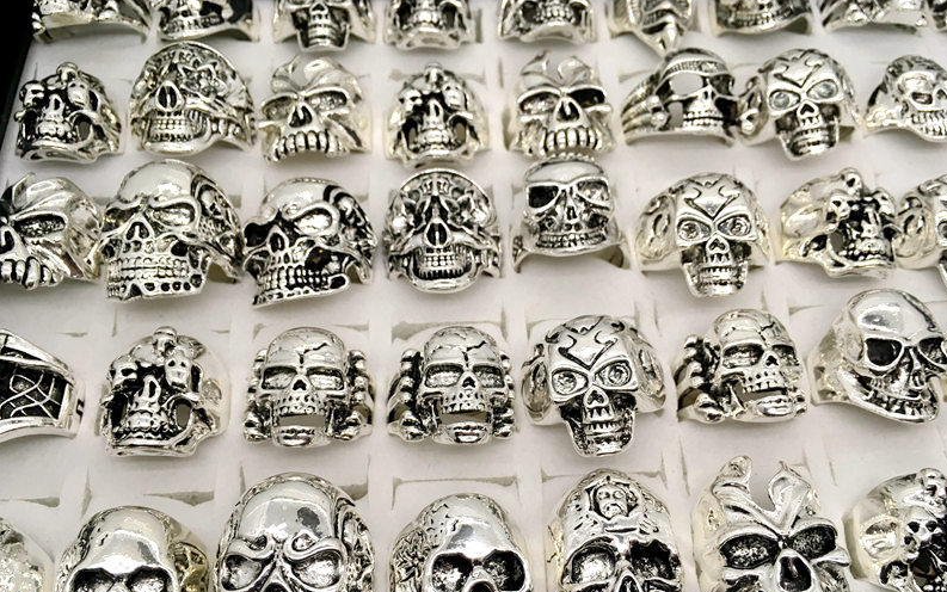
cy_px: 337
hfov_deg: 61.2
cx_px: 476
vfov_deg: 40.5
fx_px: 800
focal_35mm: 31
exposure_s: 1/33
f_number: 2.2
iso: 25
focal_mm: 4.15
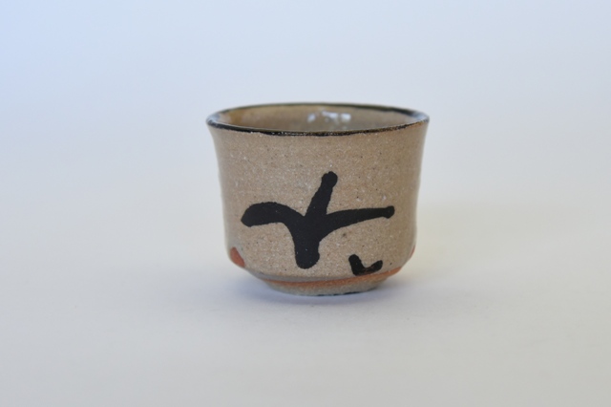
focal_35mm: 70
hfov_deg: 28.9
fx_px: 1187
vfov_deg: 19.4
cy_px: 204
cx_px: 306
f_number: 4.5
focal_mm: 70
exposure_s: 1/320
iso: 1250
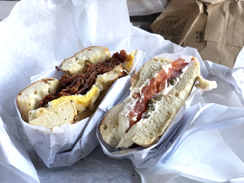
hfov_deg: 36.8
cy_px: 92
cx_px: 122
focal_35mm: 52
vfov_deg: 28.0
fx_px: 367
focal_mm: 6
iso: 20
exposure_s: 1/60
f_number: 2.4
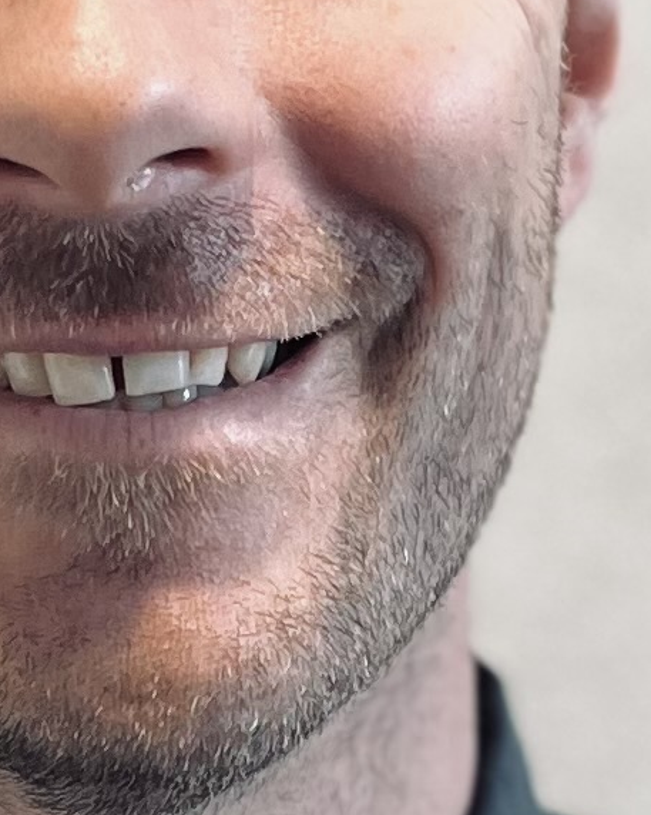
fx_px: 4314
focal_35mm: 179
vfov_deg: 10.8
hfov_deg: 8.6
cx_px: 140
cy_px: 554
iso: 125
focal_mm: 5.1
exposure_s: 1/100
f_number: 1.6
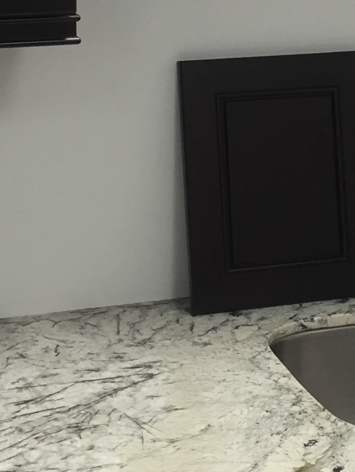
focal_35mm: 112
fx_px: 1531
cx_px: 309
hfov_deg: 13.1
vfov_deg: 17.1
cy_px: -25
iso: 100
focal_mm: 4.15
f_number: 2.2
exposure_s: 1/30
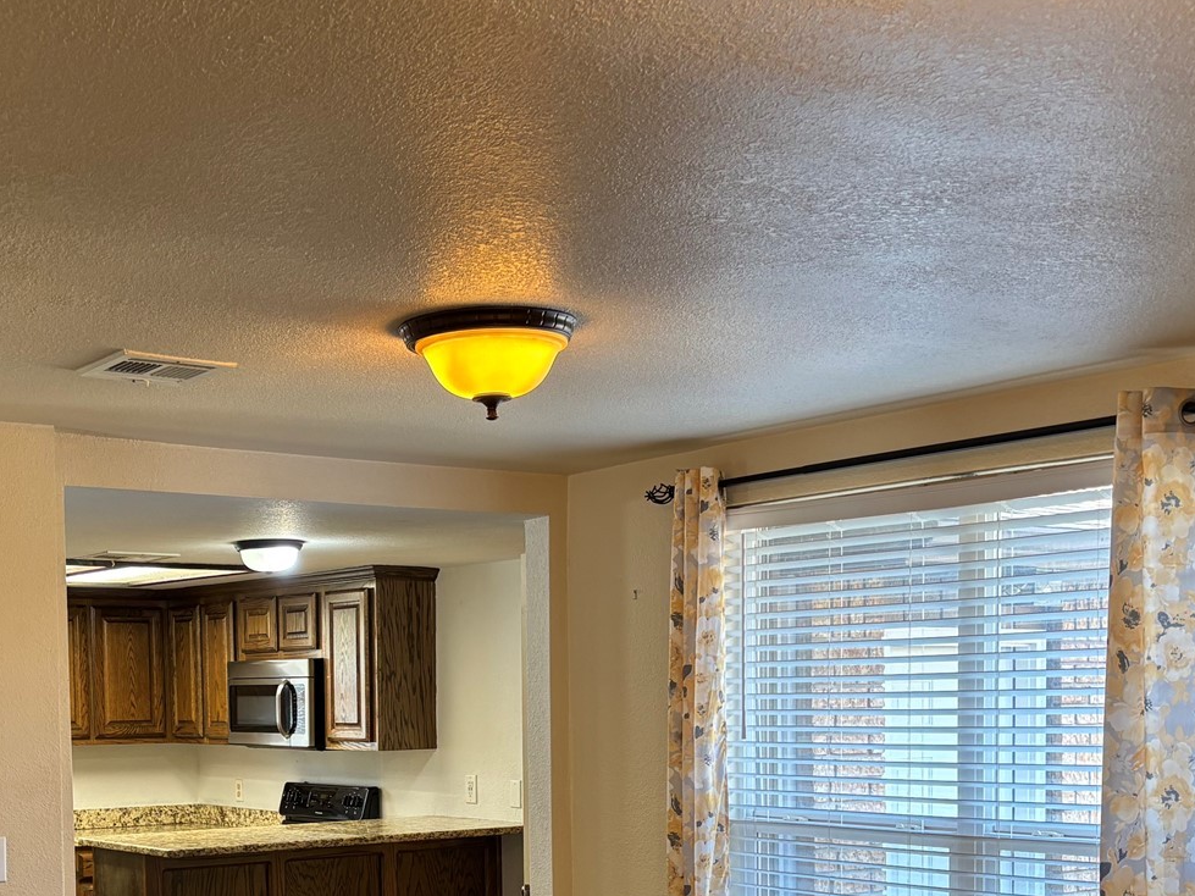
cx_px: 405
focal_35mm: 51
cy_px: 790
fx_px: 1760
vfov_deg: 27.6
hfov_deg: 37.1
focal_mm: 5.96
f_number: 1.6
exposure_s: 1/60
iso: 100
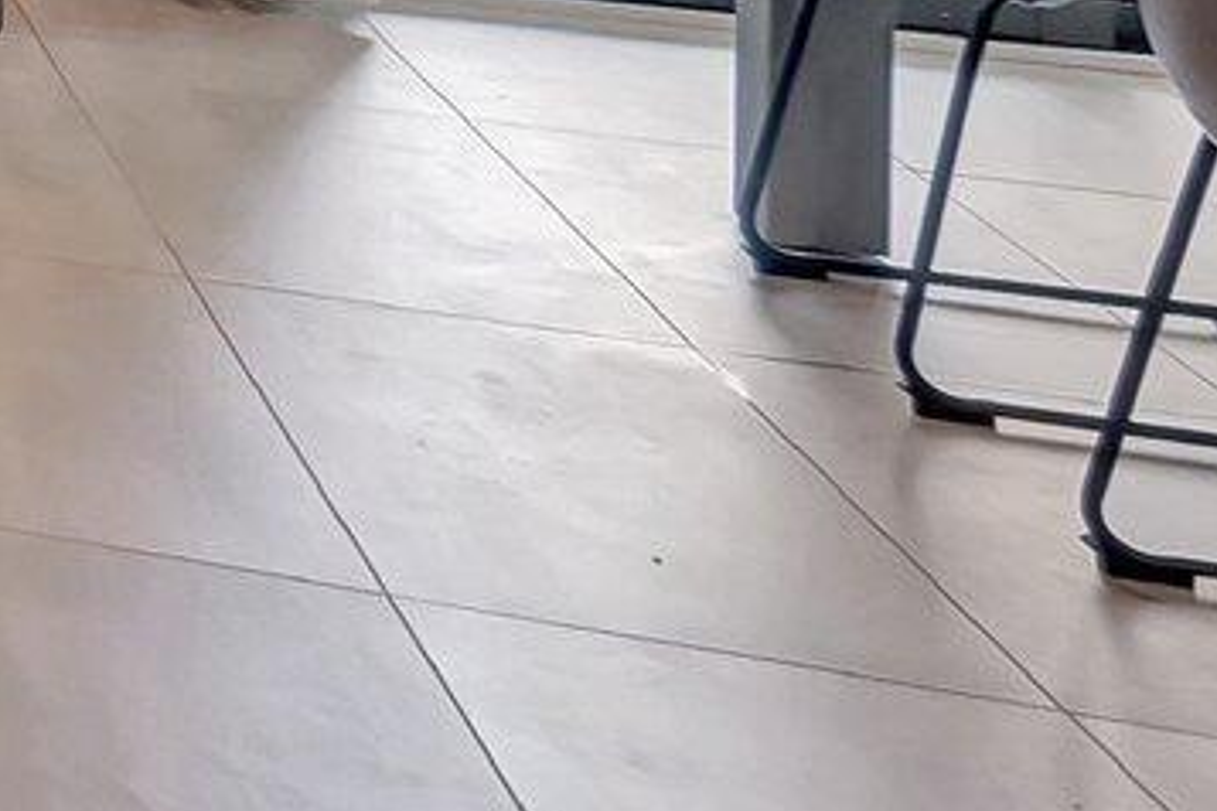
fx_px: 2907
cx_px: -2189
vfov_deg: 13.1
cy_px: -956
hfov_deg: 12.5
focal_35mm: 86
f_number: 8
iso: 640
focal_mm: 10
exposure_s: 1/10
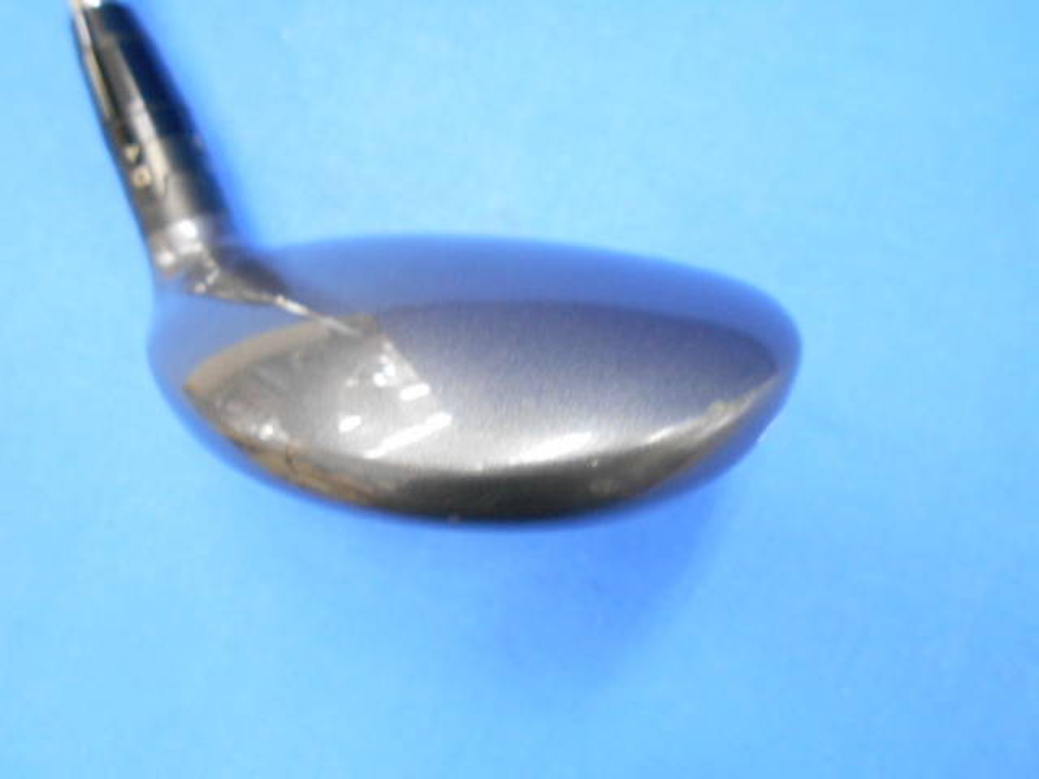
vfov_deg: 53.1
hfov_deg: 67.3
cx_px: 520
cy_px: 390
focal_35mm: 26
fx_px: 780
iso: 400
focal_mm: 4.6
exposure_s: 1/13
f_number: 3.2
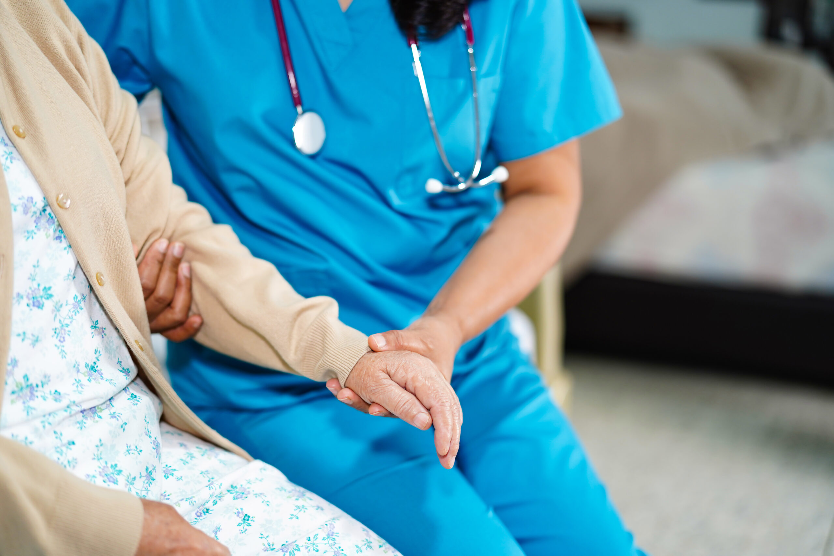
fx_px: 1158
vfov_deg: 27.0
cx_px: 417
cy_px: 278
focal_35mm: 50
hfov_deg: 39.6
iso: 400
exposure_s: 1/60
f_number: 1.4
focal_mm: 50
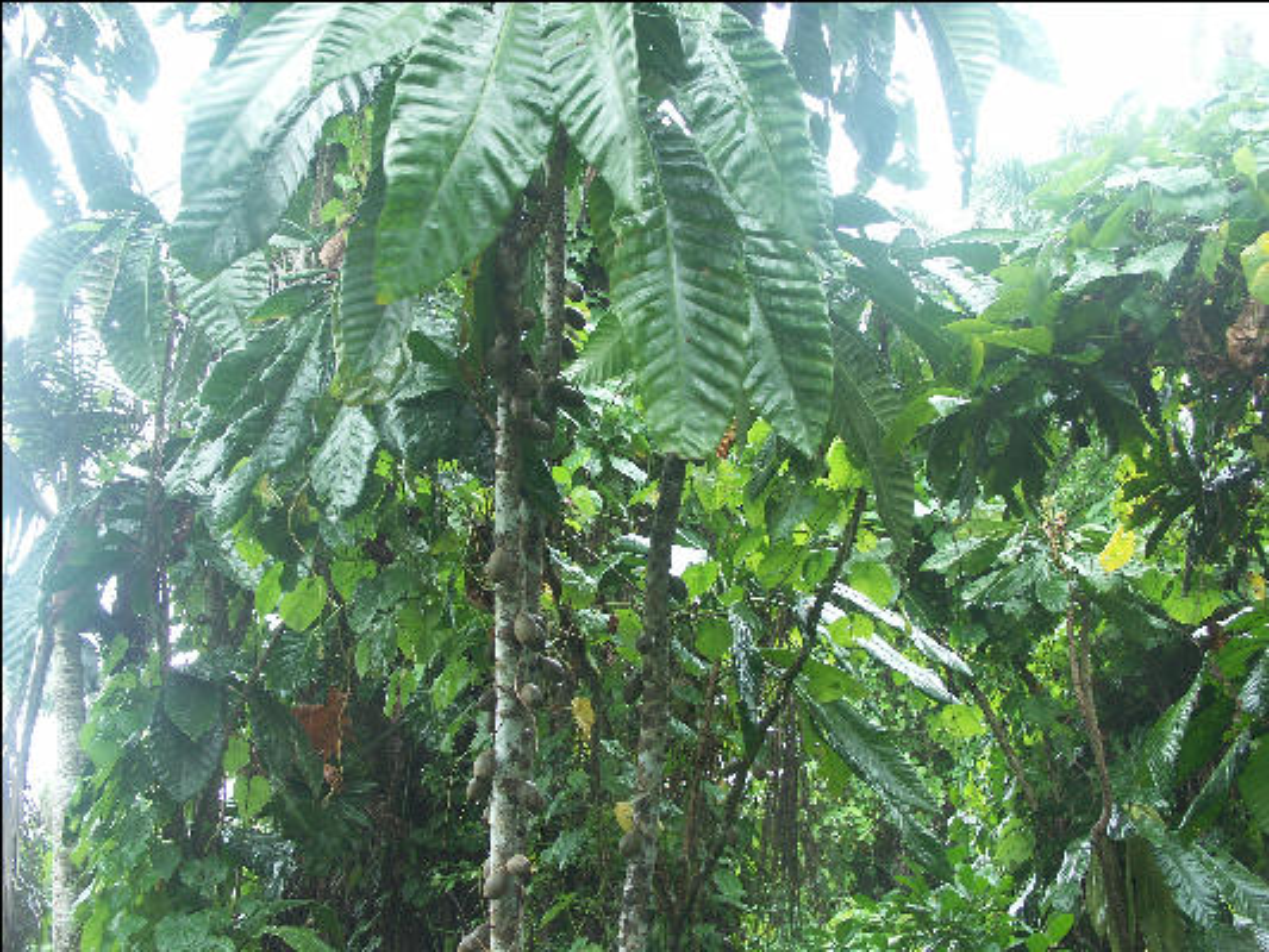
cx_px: 634
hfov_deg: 51.3
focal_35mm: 36
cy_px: 476
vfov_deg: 39.7
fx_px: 1320
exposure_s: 1/10
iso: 100
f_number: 2.8
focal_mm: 9.47
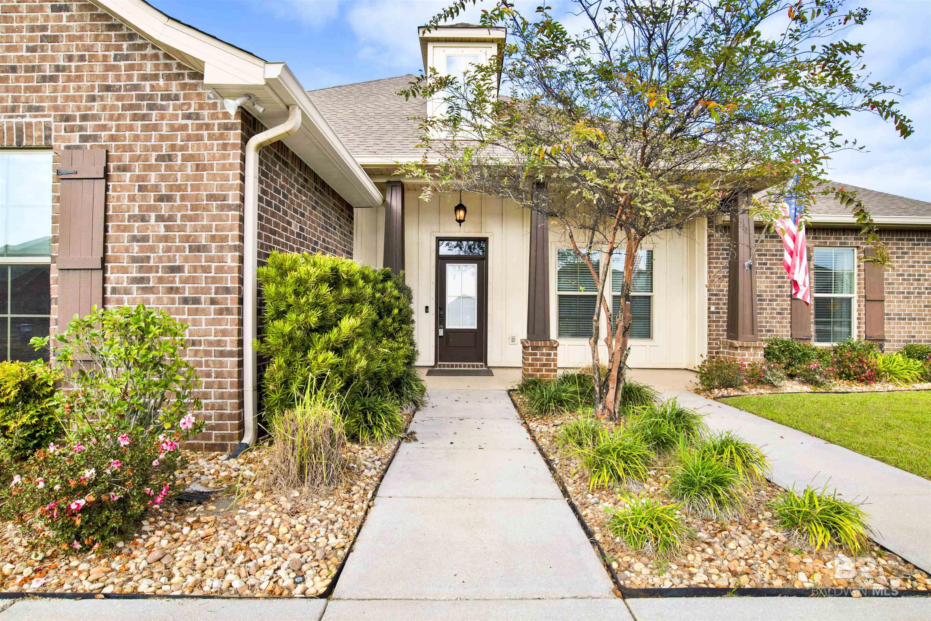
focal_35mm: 19
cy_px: 310
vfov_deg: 64.6
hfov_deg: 86.9
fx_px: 491
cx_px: 466
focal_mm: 19
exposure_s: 1/250
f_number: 11
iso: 200
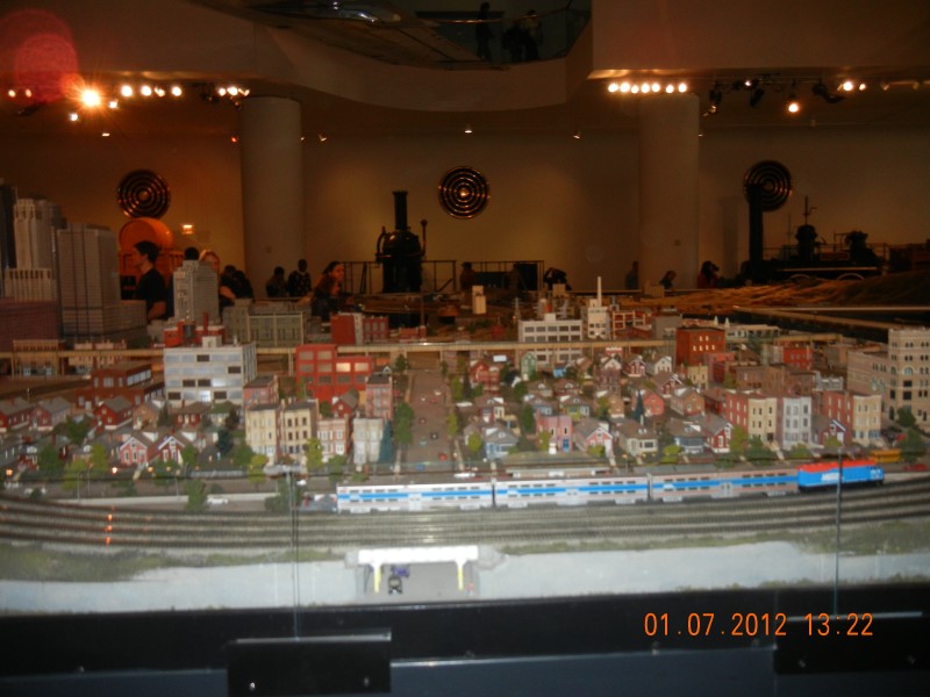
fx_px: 806
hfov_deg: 60.0
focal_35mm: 30
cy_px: 348
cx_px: 465
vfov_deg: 46.8
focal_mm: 5.4
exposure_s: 1/30
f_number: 3.5
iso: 247
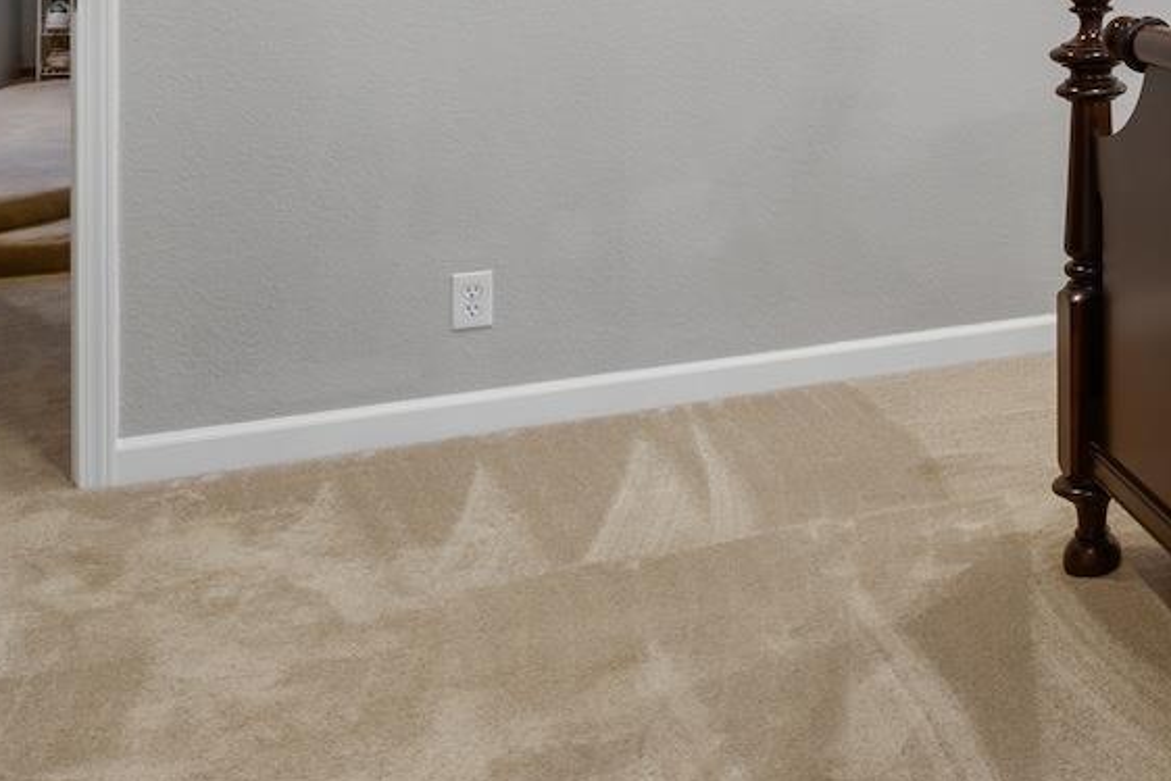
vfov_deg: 24.4
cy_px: -120
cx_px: 1575
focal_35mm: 51
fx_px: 1659
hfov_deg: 29.8
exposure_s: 1
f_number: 8
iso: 250
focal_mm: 14
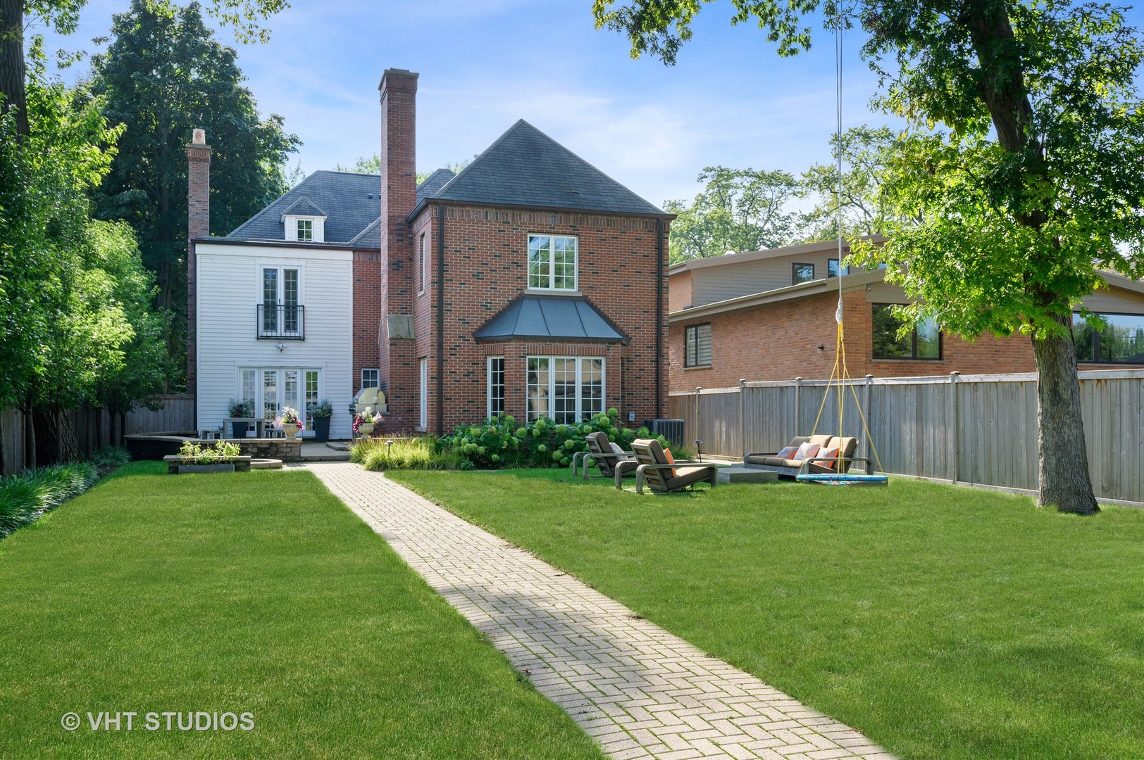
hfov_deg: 62.0
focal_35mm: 30
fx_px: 953
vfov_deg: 43.5
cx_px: 572
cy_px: 380
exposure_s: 1/500
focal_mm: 30
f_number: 8
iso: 200
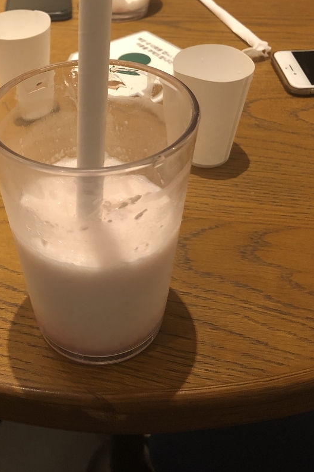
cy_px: 150
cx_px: 102
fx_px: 576
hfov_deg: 30.3
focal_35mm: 44
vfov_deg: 43.8
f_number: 1.8
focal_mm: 4
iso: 64
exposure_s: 1/15
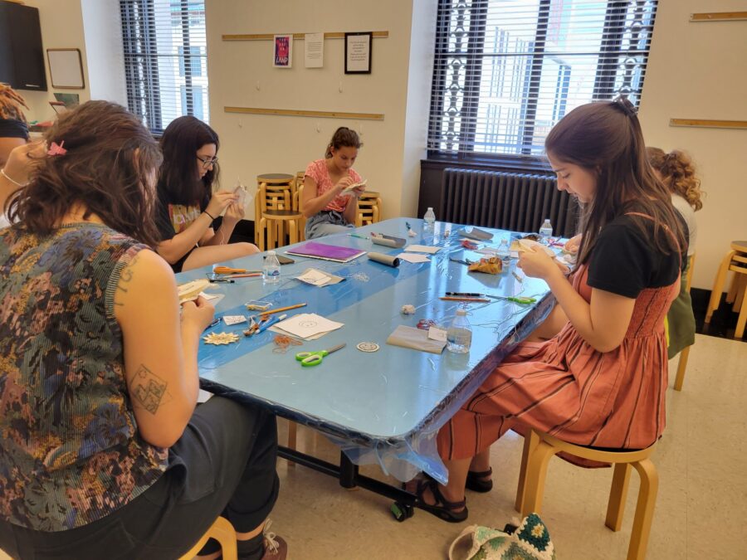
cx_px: 374
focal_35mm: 26
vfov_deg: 53.1
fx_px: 561
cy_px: 280
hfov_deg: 67.3
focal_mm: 5.4
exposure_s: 1/120
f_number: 1.8
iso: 160
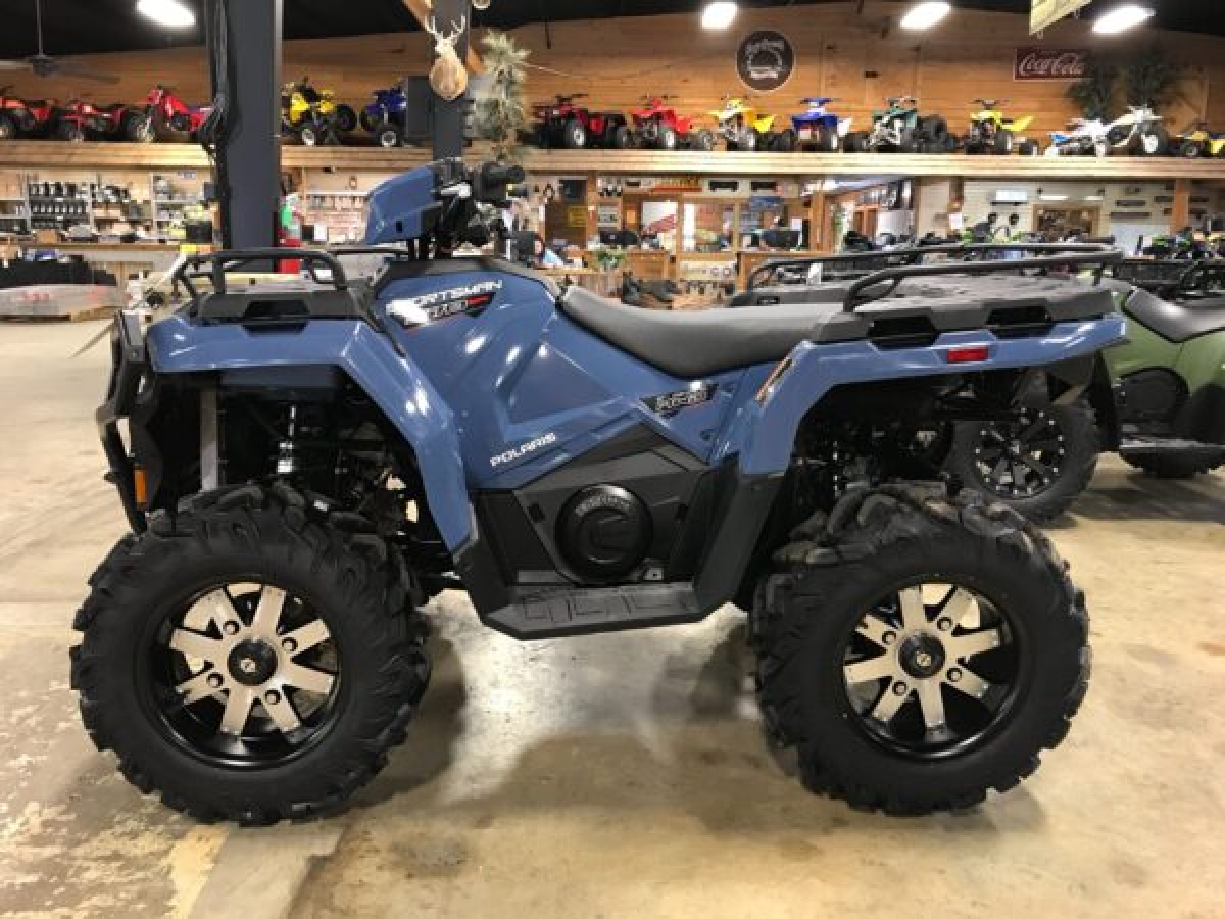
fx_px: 991
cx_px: 612
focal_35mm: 28
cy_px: 460
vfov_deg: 49.7
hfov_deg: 63.4
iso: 50
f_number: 1.8
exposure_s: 1/15
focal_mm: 3.99
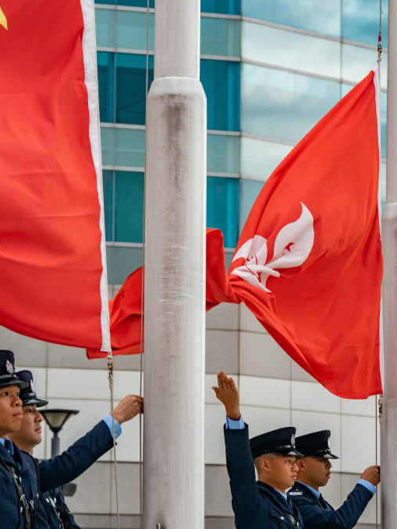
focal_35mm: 161
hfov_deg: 9.2
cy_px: 265
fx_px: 2463
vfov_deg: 12.3
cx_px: 132
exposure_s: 1/500
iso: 1600
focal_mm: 111
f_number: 8
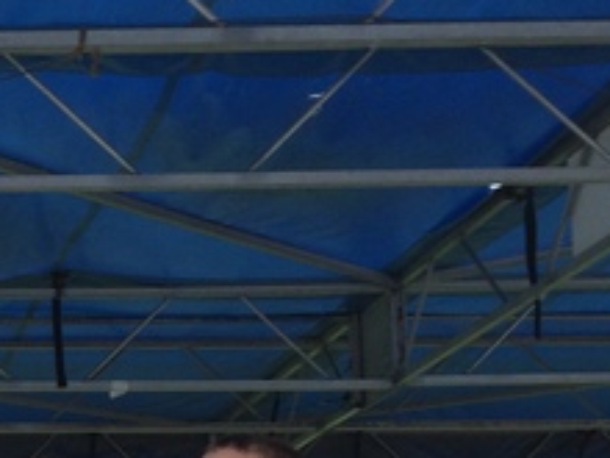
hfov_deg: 18.6
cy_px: 563
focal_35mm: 95
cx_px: -261
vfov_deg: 15.0
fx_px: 1674
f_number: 2.2
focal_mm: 4.15
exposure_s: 1/60
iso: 32
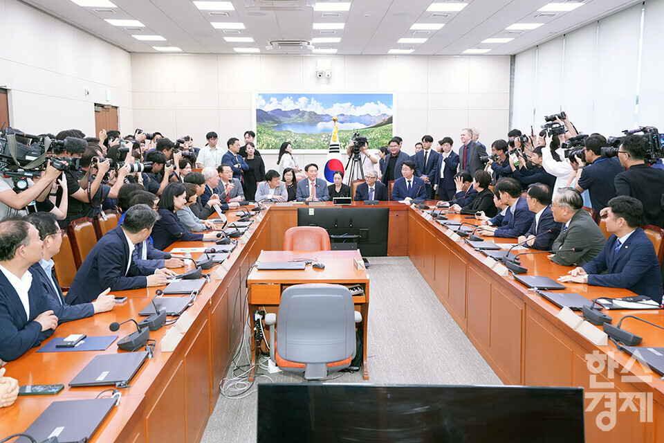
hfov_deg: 54.4
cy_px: 222
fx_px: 646
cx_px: 332
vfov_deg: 37.9
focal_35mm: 35
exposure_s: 1/160
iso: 3200
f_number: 4
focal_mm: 35
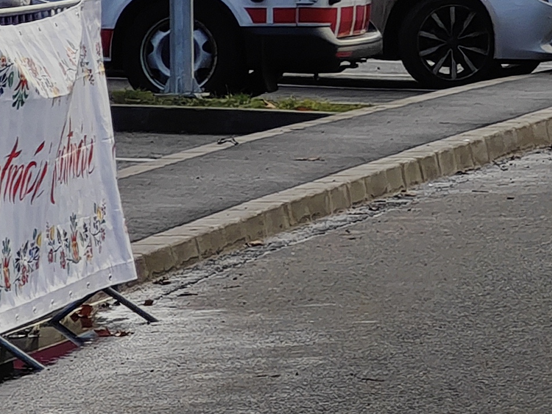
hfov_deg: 4.9
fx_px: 6474
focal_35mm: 406
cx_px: 763
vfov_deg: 3.7
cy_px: 18
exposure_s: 1/2315
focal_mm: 12.28
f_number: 1.8
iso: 50
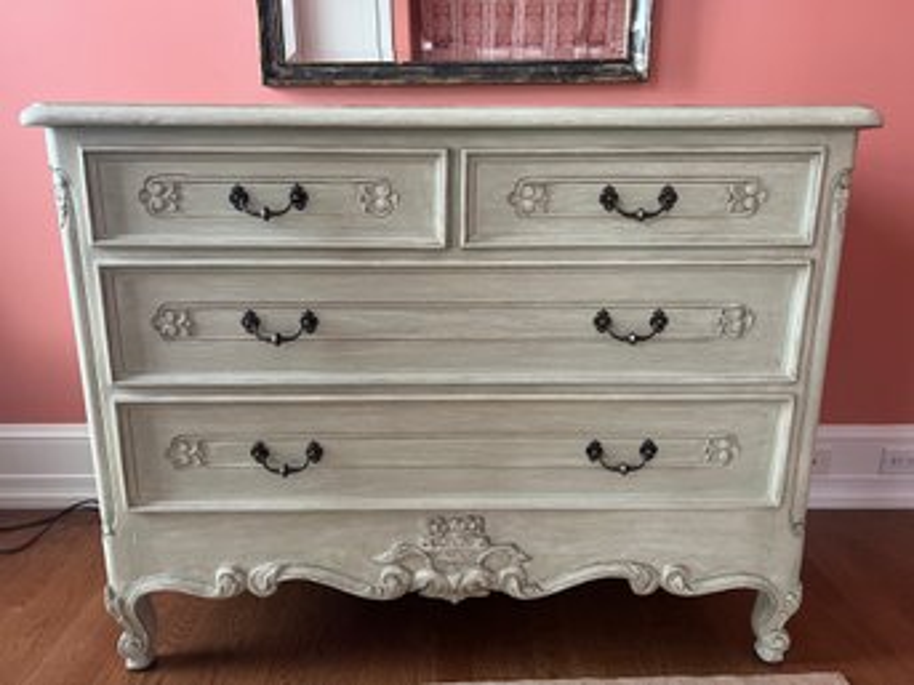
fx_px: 686
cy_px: 342
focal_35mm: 26
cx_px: 457
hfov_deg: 67.3
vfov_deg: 53.0
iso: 320
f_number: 1.5
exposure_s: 1/60
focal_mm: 5.7
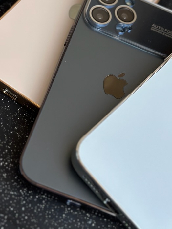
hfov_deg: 16.7
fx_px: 583
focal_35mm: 88
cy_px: 42
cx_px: 121
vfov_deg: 21.9
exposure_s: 1/672
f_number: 1.78
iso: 80
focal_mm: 6.86
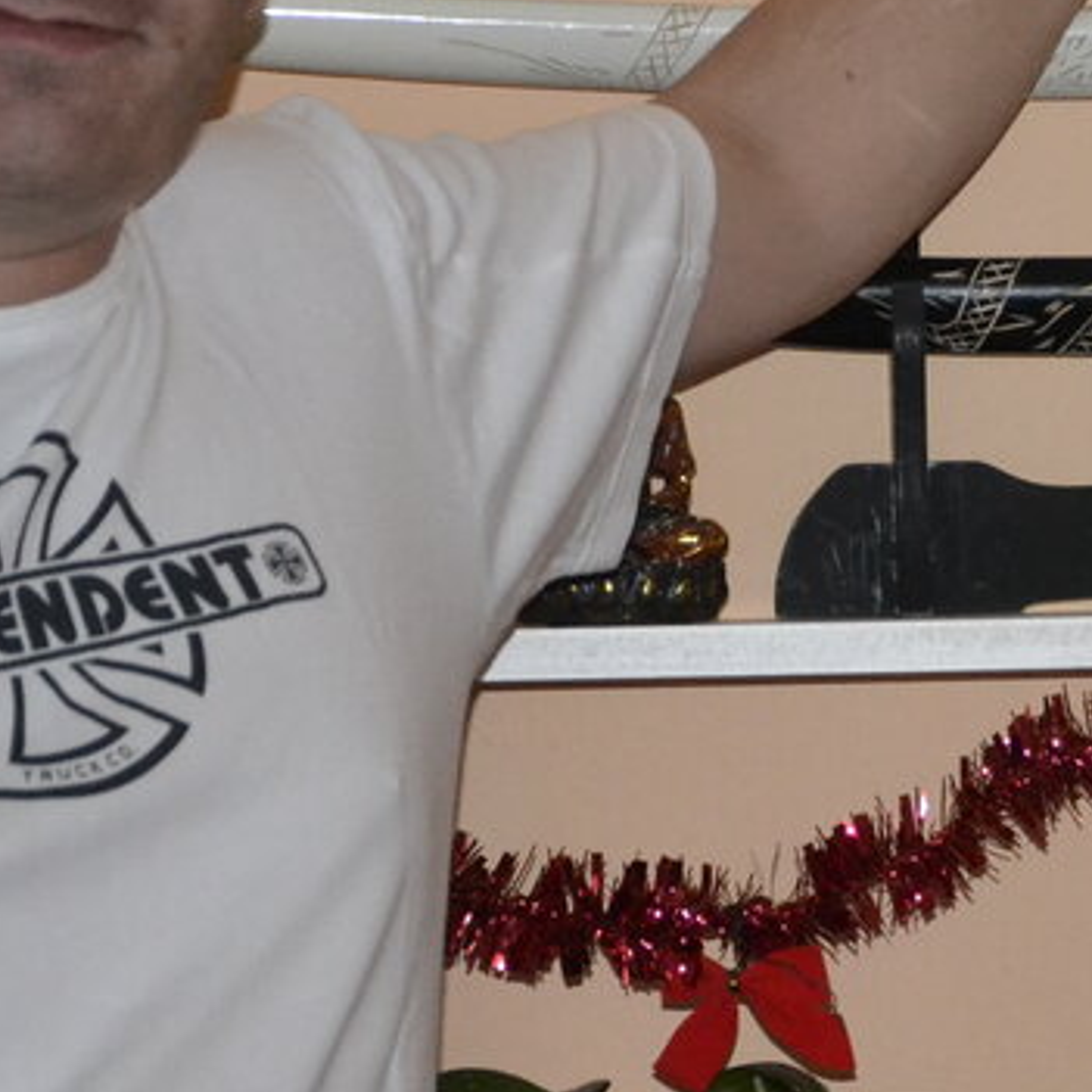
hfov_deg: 8.3
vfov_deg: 8.4
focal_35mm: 209
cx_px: 946
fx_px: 7459
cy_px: 274
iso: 3200
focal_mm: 48
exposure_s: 1/60
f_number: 4.8
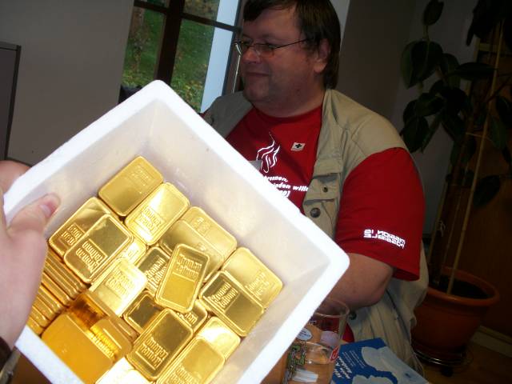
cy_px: 192
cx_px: 256
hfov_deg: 52.6
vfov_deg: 40.7
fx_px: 518
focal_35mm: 35
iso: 80
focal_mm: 6.3
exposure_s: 1/60
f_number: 3.1
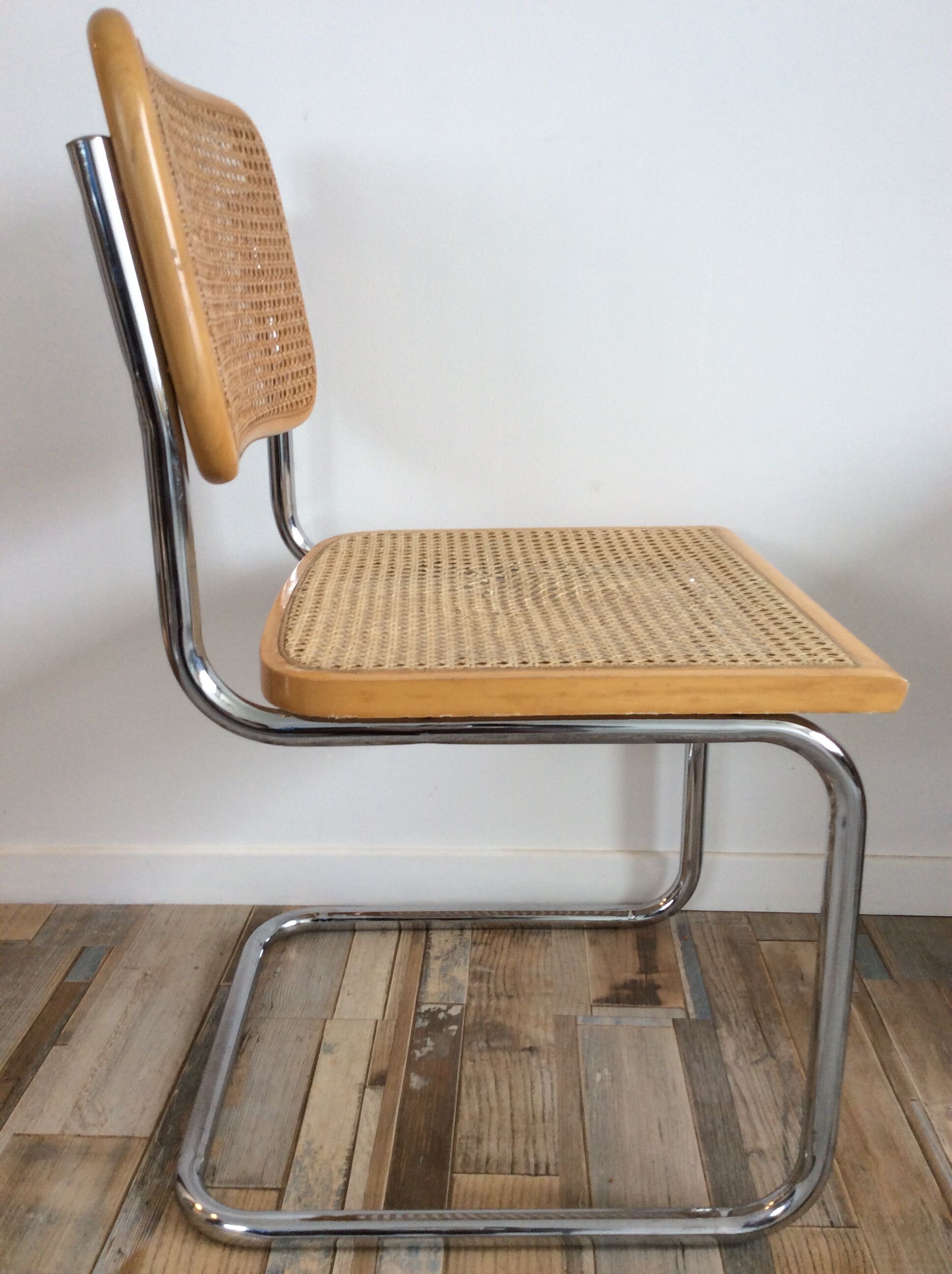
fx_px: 1177
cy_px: 637
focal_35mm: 32
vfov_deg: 56.9
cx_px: 476
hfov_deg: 44.1
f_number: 2.4
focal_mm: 3.3
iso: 50
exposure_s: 1/25
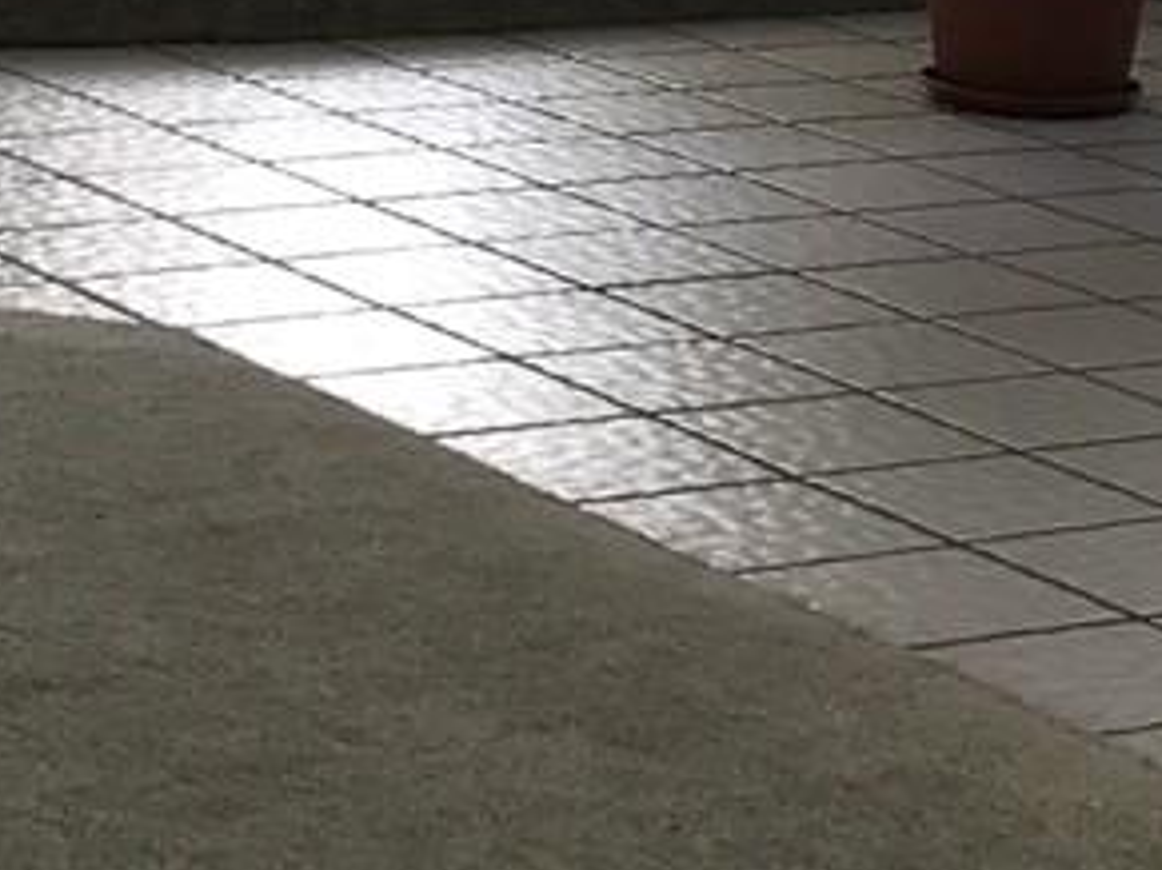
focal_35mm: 154
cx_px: 639
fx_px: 5167
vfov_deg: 9.2
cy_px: -662
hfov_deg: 12.8
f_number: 1.8
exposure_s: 1/40
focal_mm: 3.99
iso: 25
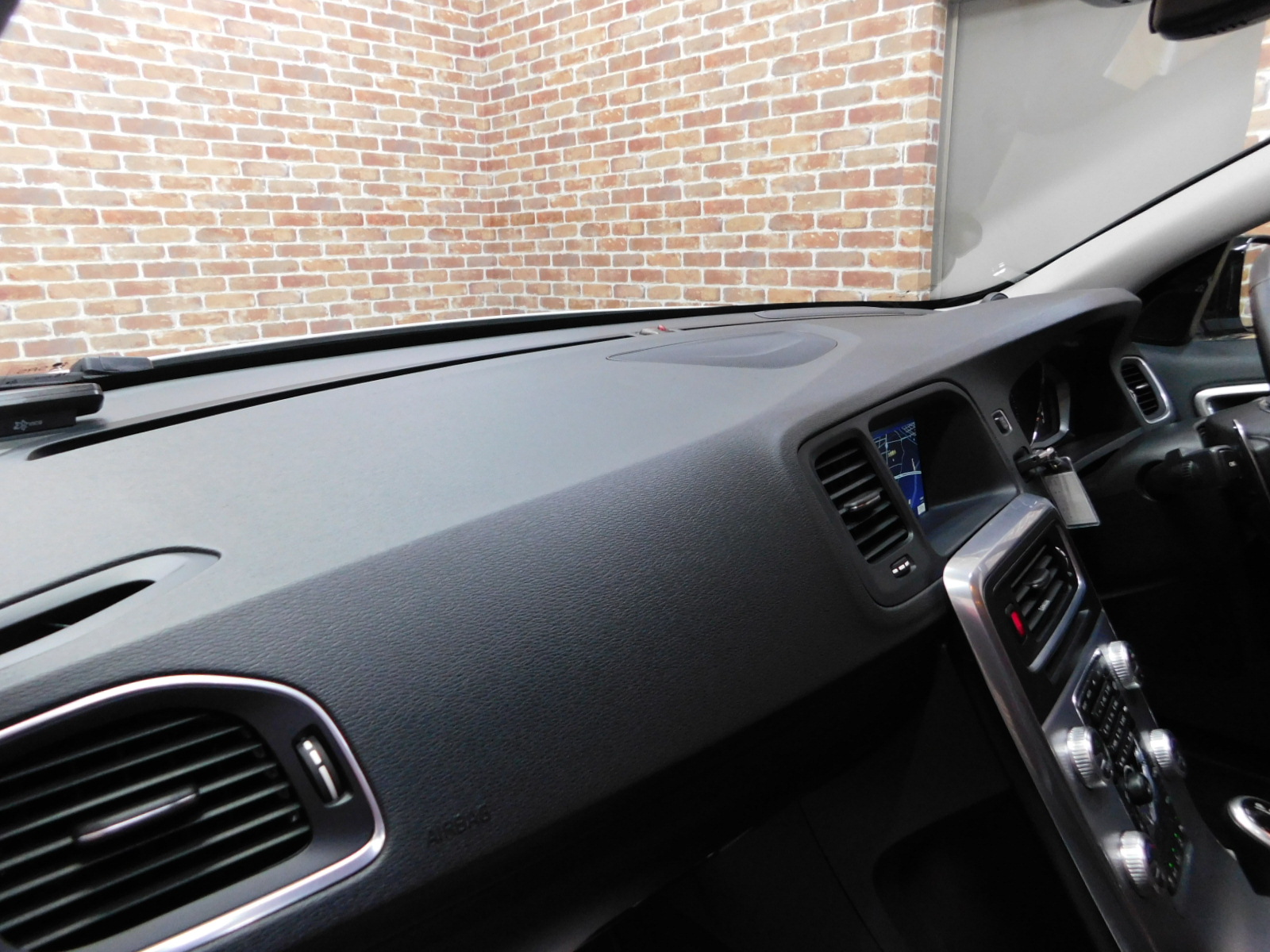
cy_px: 476
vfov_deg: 58.9
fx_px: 844
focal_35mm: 23
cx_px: 635
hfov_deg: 73.9
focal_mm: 4
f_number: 3
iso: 400
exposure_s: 1/25
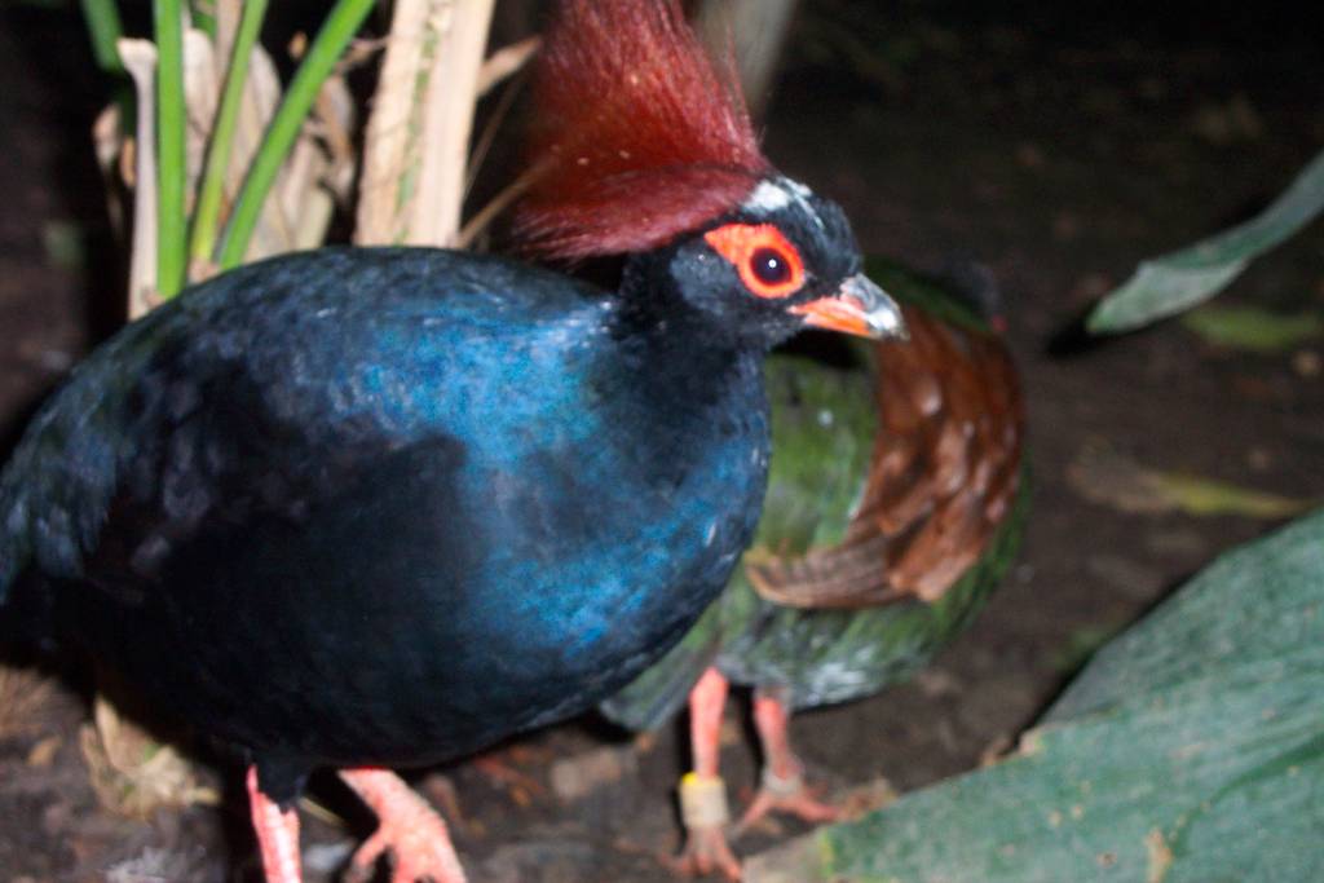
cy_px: 442
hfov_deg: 19.5
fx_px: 3862
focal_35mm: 105
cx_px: 662
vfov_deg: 13.0
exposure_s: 1/90
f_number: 4.7
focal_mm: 21.2
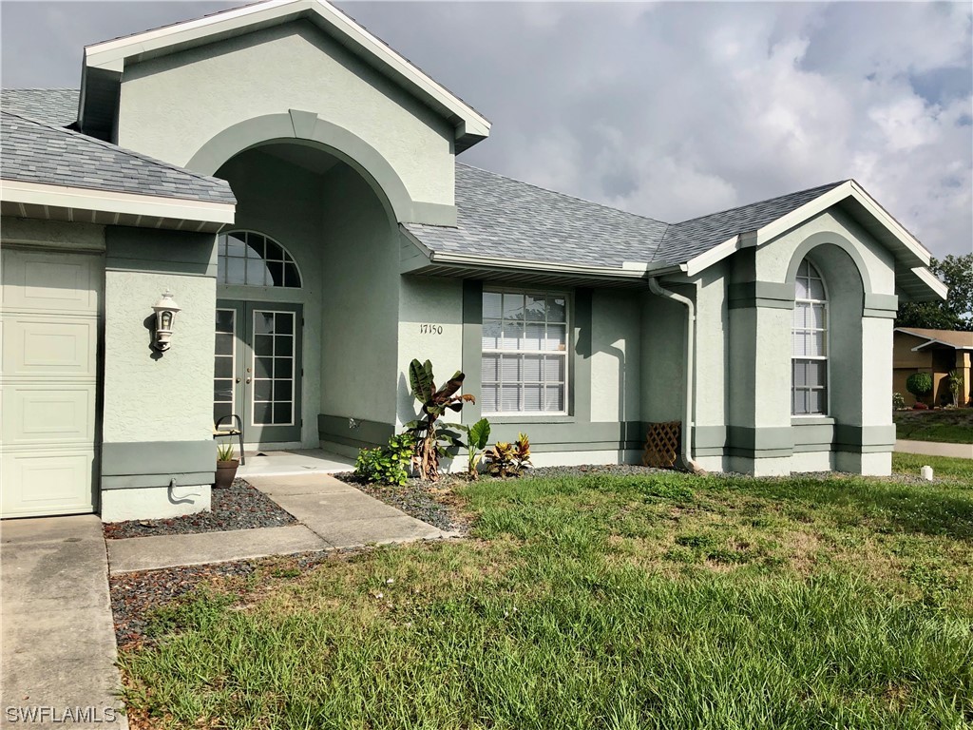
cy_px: 365
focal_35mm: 28
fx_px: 787
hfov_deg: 63.4
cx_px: 486
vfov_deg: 49.7
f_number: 1.8
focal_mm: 4
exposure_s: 1/3472
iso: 25
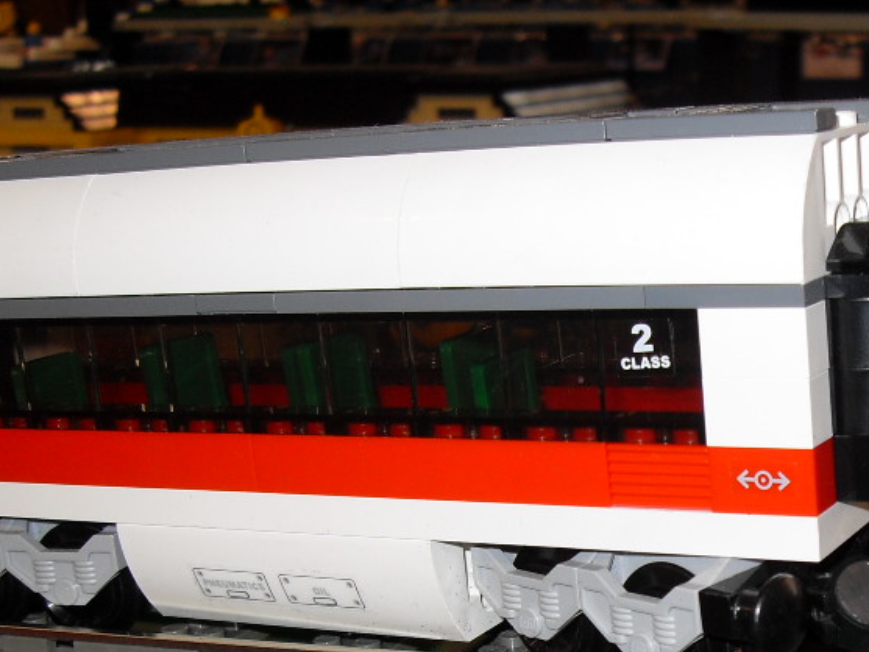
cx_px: 768
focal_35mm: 68
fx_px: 1707
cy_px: 566
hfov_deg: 27.6
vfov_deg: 21.2
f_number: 2.8
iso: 100
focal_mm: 6.3
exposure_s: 1/45
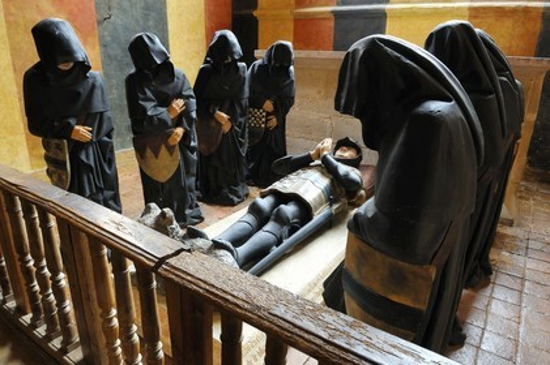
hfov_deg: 73.8
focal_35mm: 24
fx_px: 366
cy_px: 182
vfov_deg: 53.1
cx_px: 275
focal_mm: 24
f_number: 14
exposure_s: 1.6
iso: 200
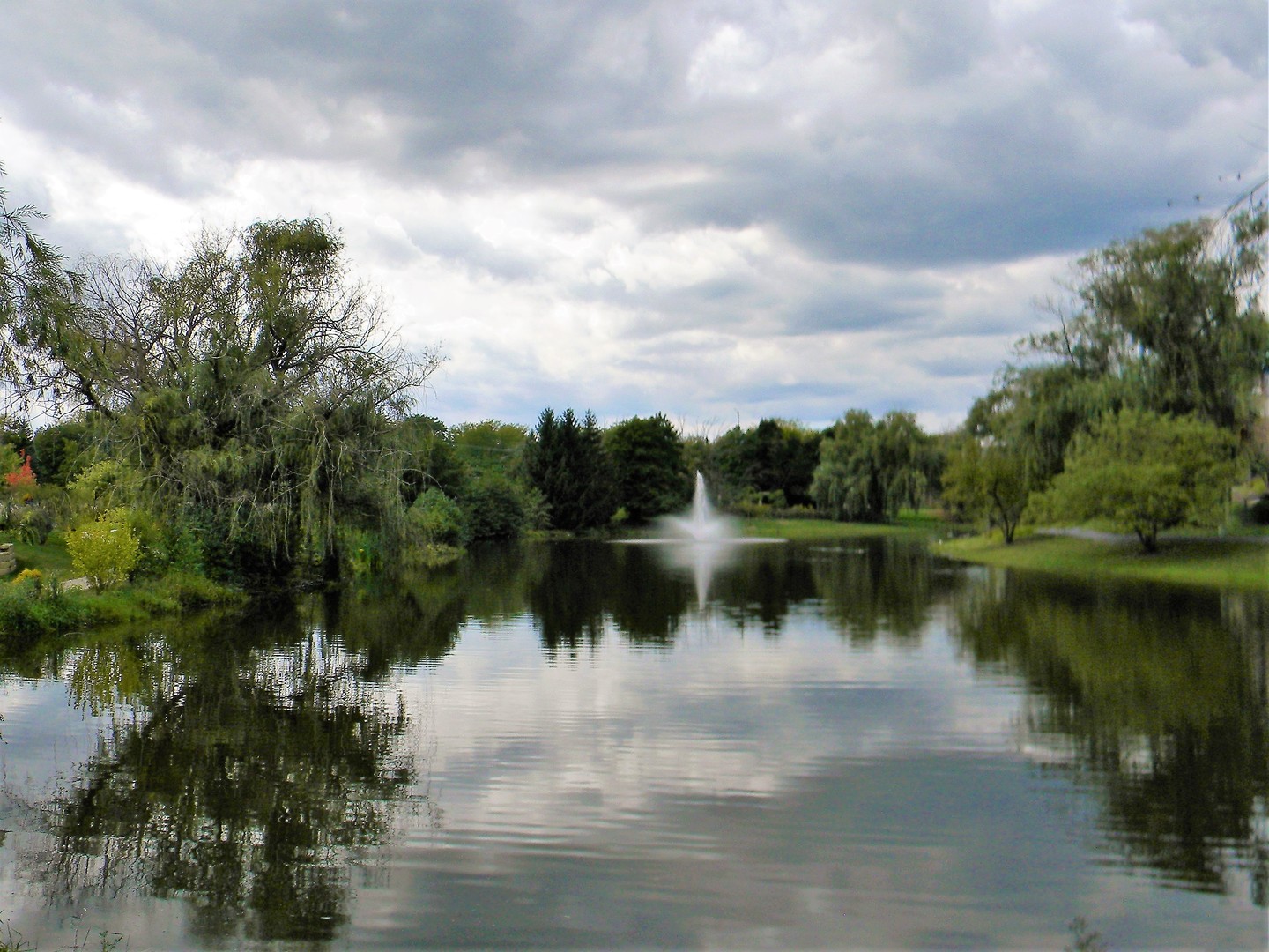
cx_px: 634
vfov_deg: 49.7
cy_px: 476
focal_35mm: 28
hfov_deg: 63.4
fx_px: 1026
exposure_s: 1/790
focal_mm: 5
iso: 80
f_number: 3.5
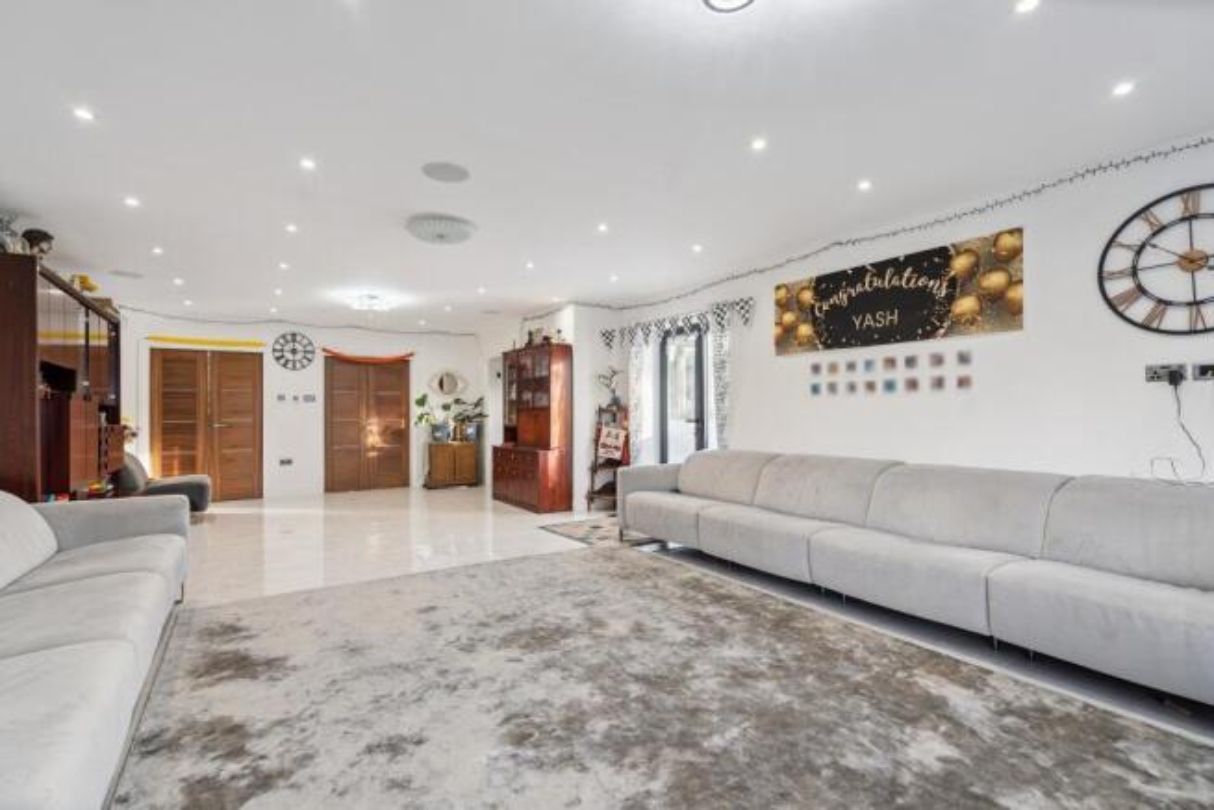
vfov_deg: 73.8
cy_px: 405
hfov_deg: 96.7
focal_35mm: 16
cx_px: 607
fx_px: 540
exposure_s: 1/30
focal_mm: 16
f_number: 5
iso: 320
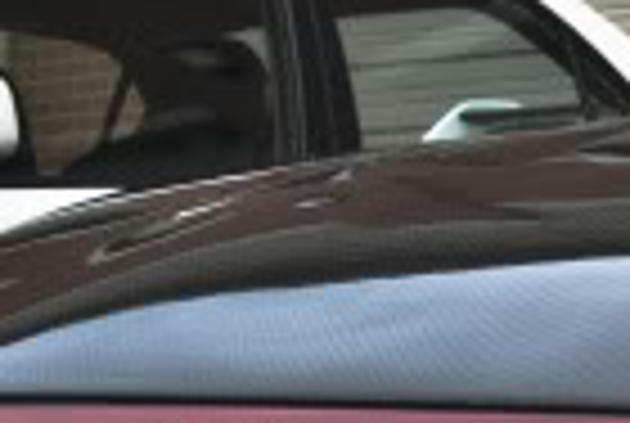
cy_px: 542
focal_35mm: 171
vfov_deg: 8.0
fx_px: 2999
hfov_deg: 11.1
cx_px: 1150
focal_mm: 20
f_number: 5.6
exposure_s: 1/30
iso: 800
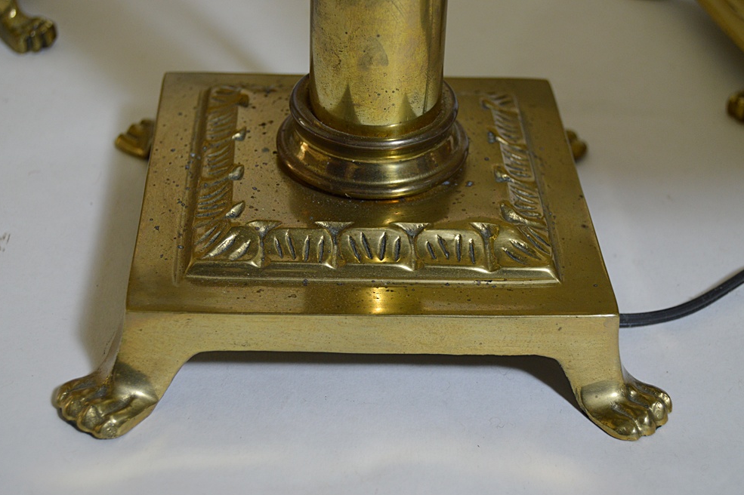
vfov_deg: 19.9
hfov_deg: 29.5
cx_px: 369
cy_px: 250
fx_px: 1415
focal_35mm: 69
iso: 500
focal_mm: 45
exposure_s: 1/60
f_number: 5.3
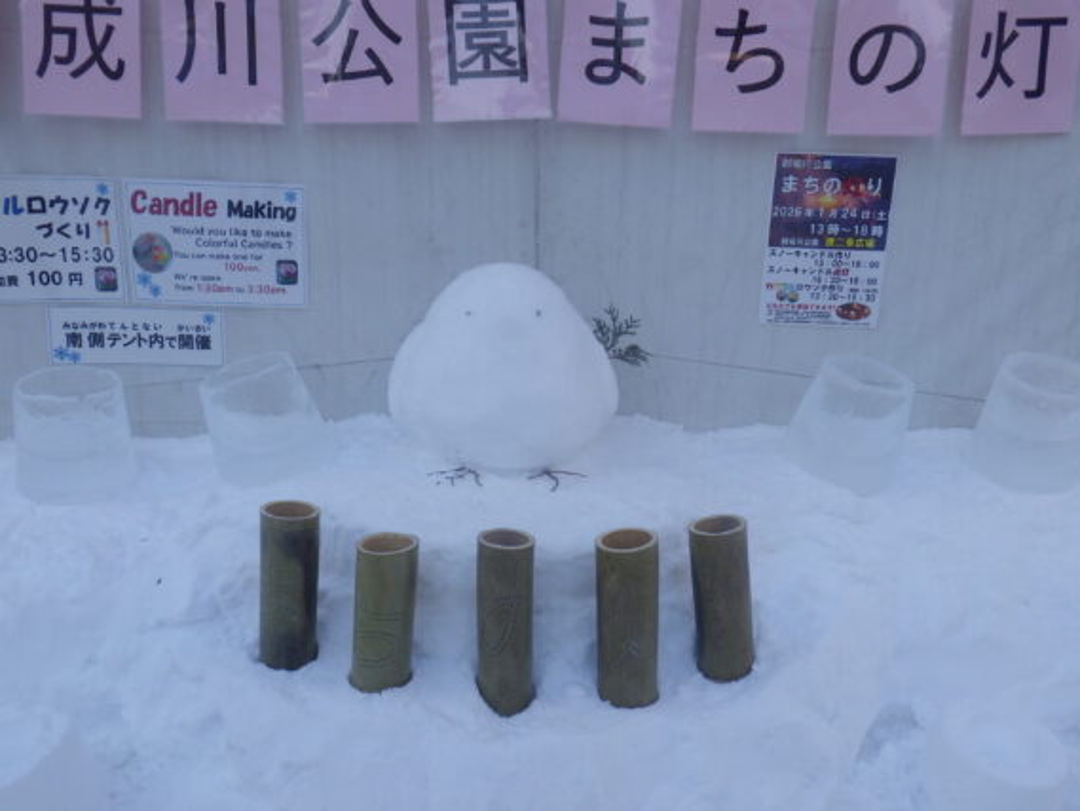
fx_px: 874
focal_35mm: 28
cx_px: 540
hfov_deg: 63.4
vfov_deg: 49.8
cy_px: 406
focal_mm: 5
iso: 125
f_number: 4.2
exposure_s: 1/160
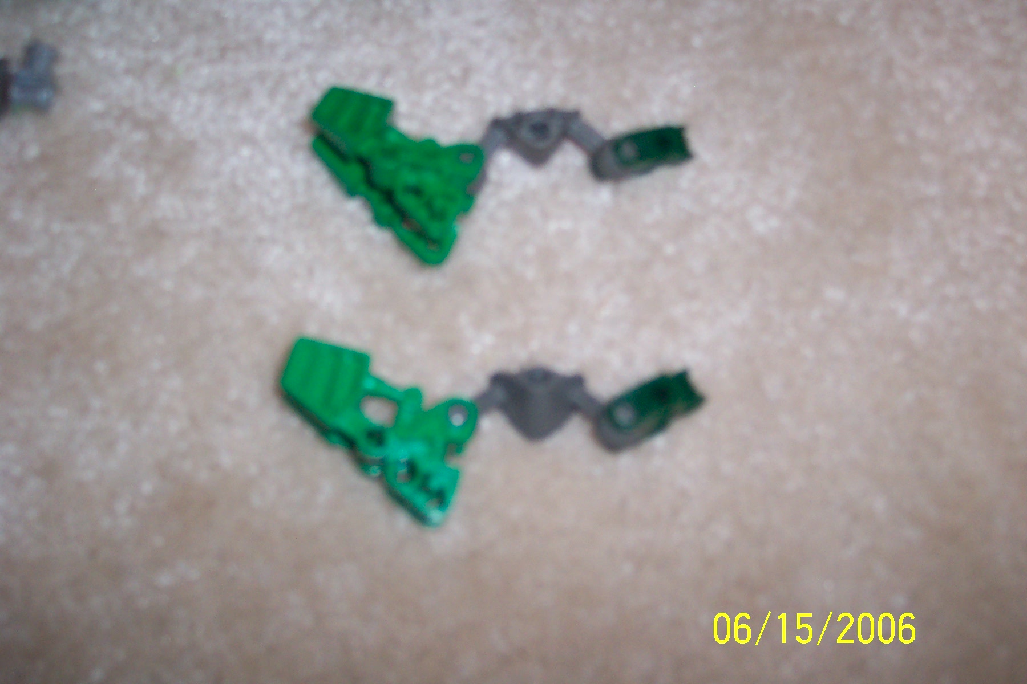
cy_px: 342
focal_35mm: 38
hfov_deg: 50.7
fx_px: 1084
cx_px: 514
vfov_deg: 35.1
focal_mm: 8
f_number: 2.8
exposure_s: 1/30
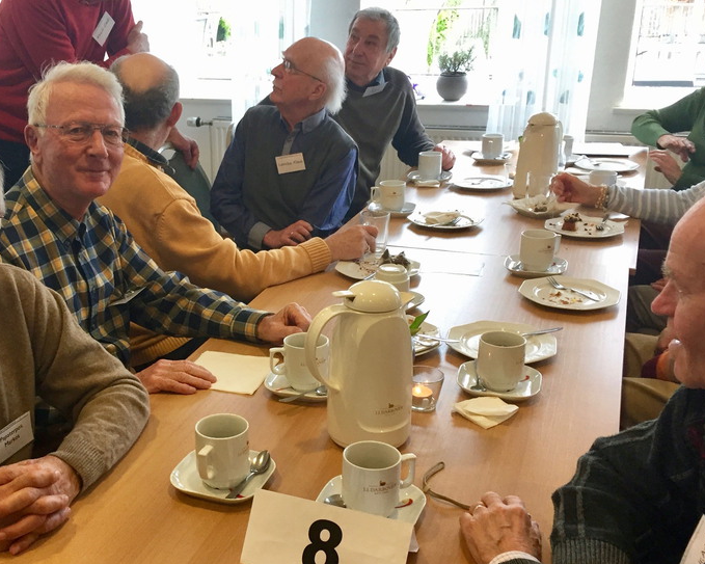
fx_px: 876
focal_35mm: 42
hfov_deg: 43.2
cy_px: 326
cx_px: 228
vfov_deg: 35.6
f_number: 2.2
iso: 64
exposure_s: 1/33
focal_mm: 4.15
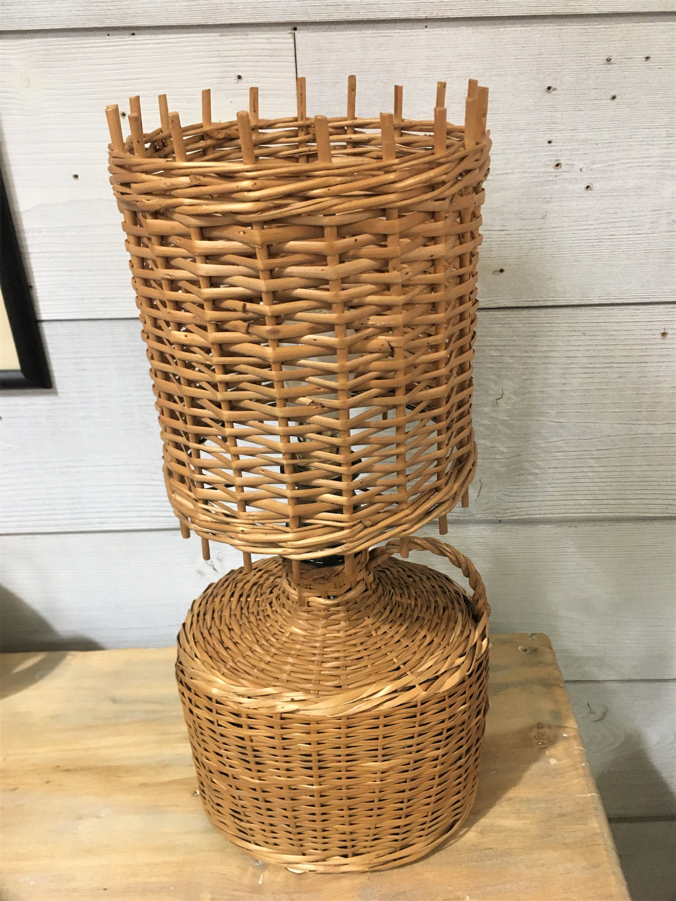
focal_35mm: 29
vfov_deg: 61.7
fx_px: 755
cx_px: 338
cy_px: 450
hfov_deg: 48.2
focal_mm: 4.15
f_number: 2.2
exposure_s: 1/17
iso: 200
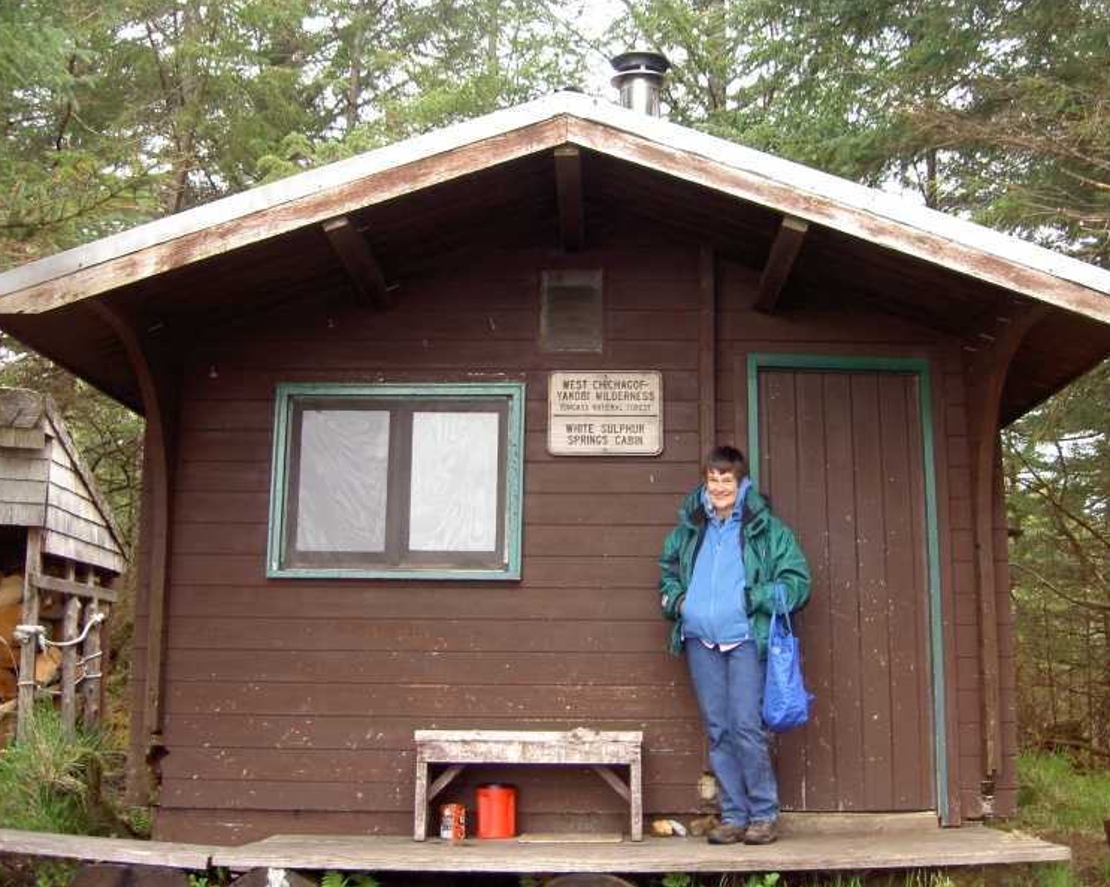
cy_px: 441
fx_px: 1347
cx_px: 554
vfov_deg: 36.5
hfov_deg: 44.8
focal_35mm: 41
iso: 100
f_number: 2.8
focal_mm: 8
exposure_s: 1/60
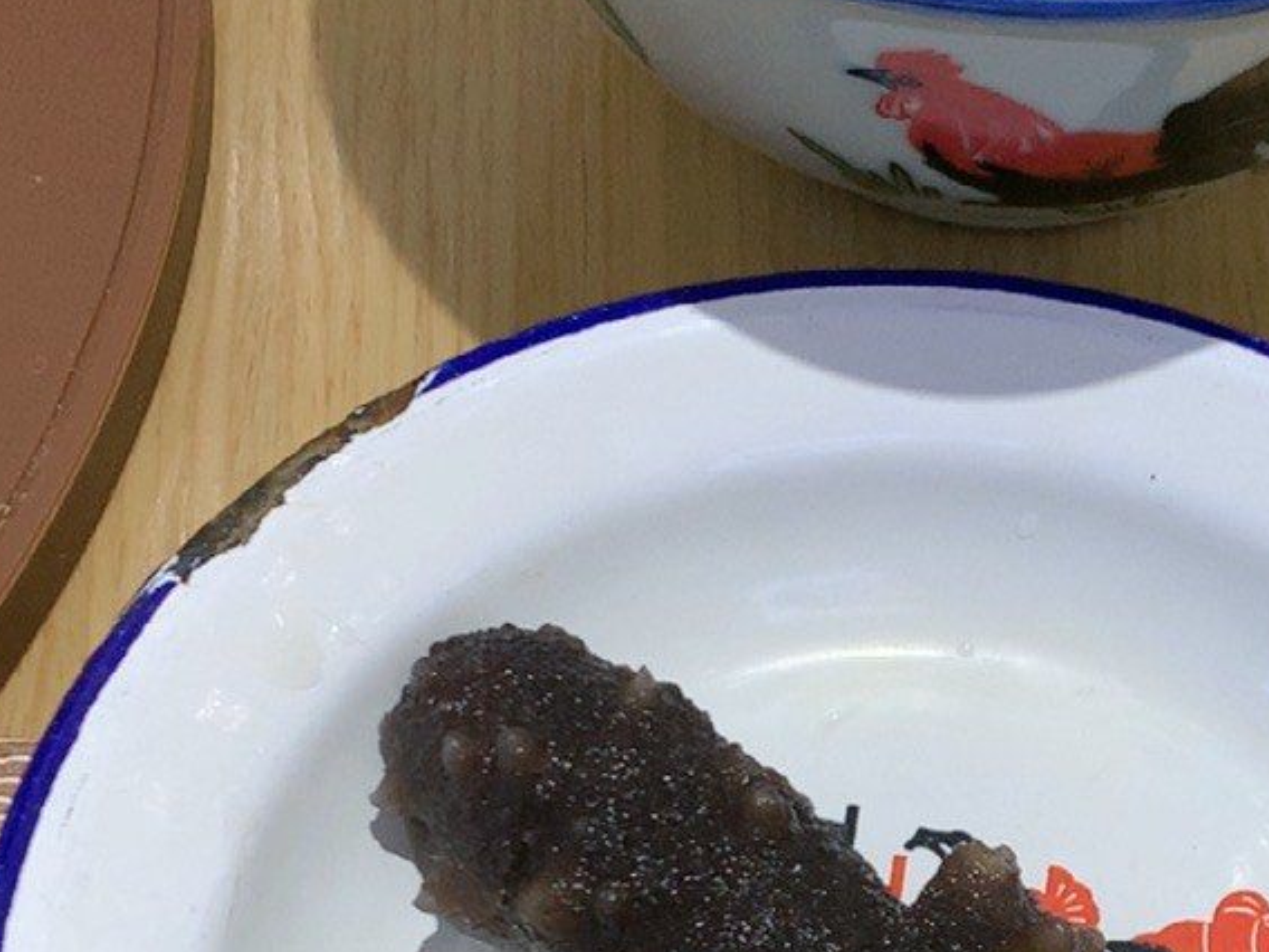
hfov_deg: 12.9
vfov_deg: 9.8
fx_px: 5572
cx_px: 1173
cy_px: 438
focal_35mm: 152
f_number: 1.8
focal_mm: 4.25
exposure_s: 1/100
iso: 50
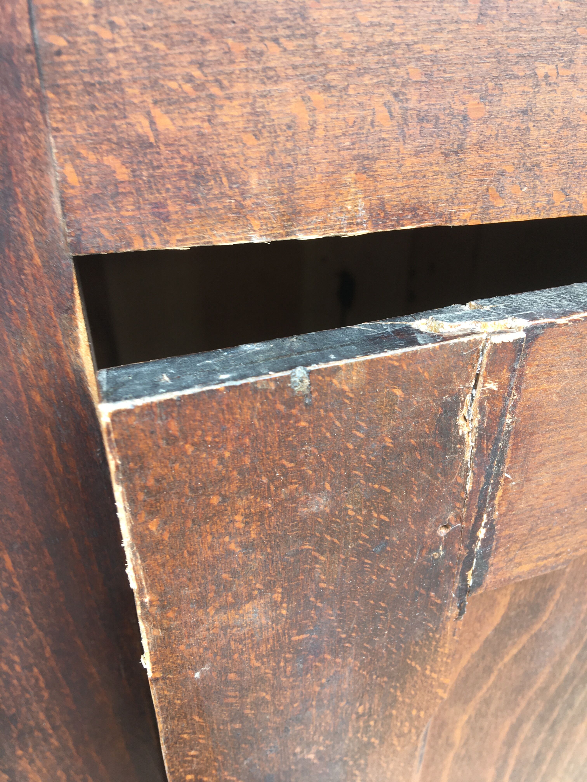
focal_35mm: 29
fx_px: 656
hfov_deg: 48.2
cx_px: 294
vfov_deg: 61.7
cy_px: 391
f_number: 2.2
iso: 32
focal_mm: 4.15
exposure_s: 1/50
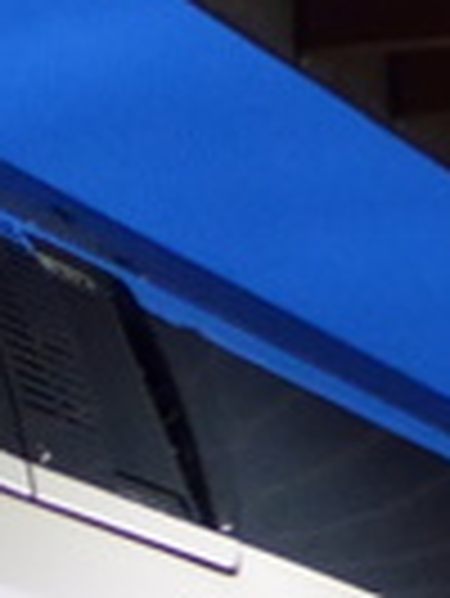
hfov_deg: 4.4
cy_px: 1398
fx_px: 5624
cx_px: -868
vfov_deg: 5.9
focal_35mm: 325
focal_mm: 6.3
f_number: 3.7
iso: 500
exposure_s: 1/8
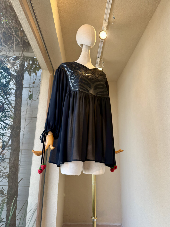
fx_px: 157
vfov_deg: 71.6
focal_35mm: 24
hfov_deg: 56.8
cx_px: 85
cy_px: 114
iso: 50
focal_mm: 6.76
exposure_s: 1/130
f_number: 1.78
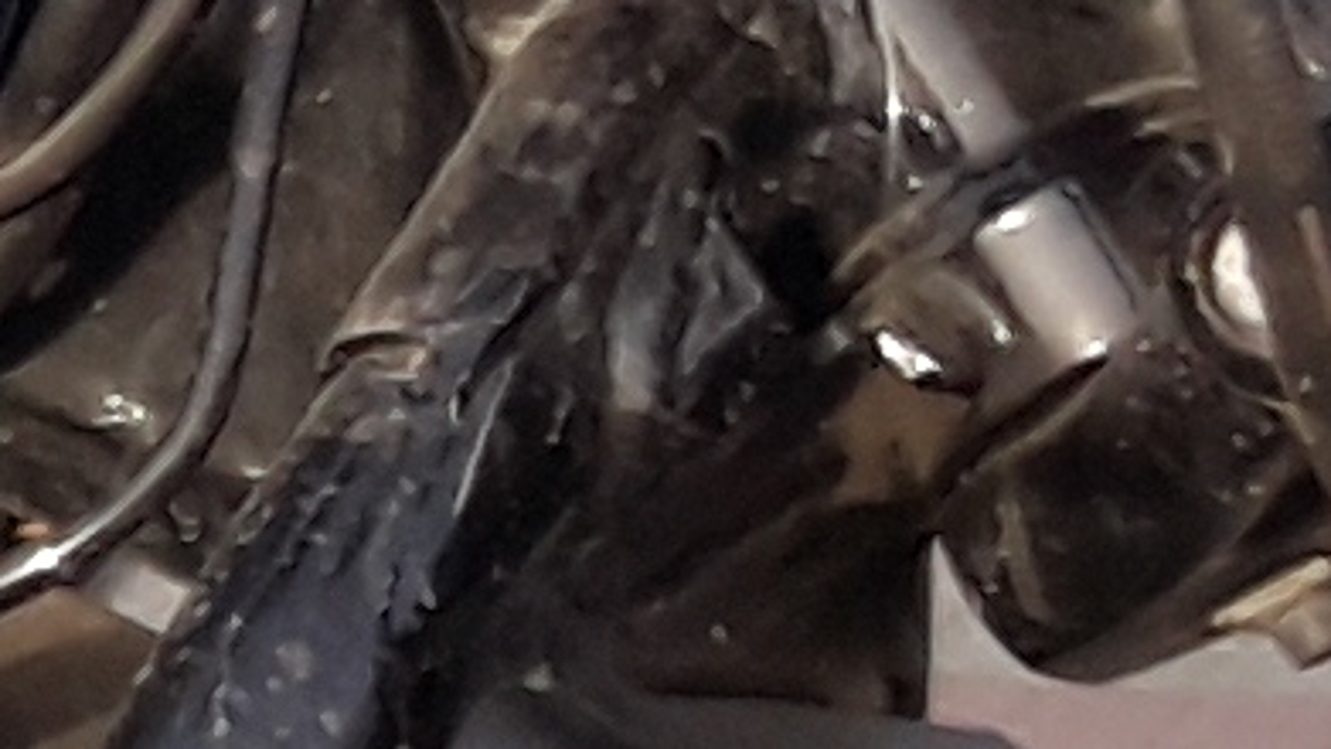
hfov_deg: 11.1
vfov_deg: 7.2
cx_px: -1825
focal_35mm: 165
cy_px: -497
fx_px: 5824
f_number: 1.9
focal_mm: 2
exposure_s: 1/286
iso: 50
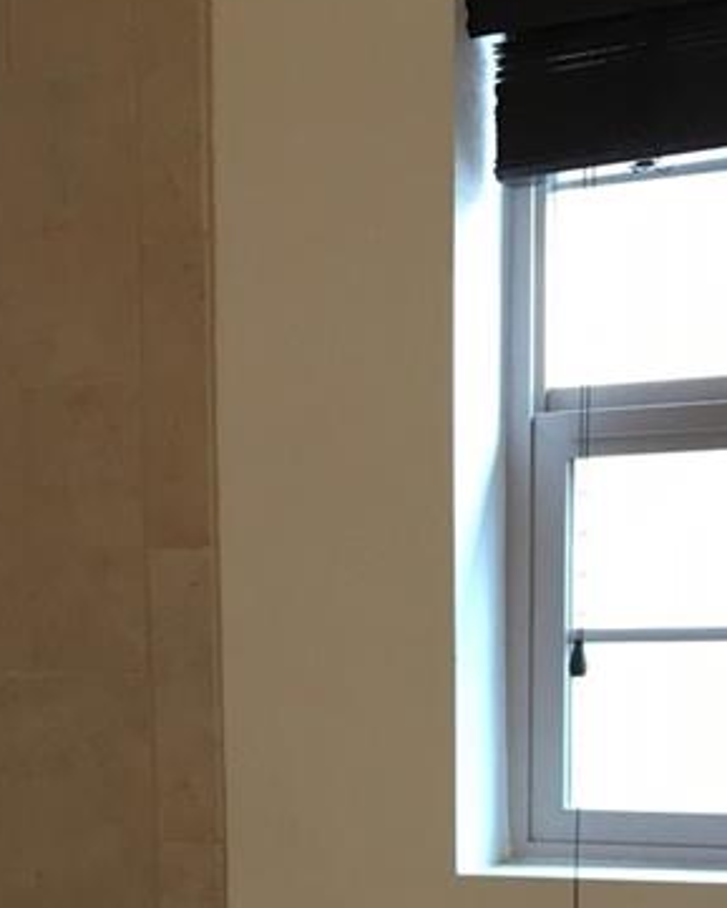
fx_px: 2527
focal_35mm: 94
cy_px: 1029
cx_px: 8
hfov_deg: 16.1
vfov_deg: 19.4
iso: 64
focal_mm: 4.15
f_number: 2.2
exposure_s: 1/30
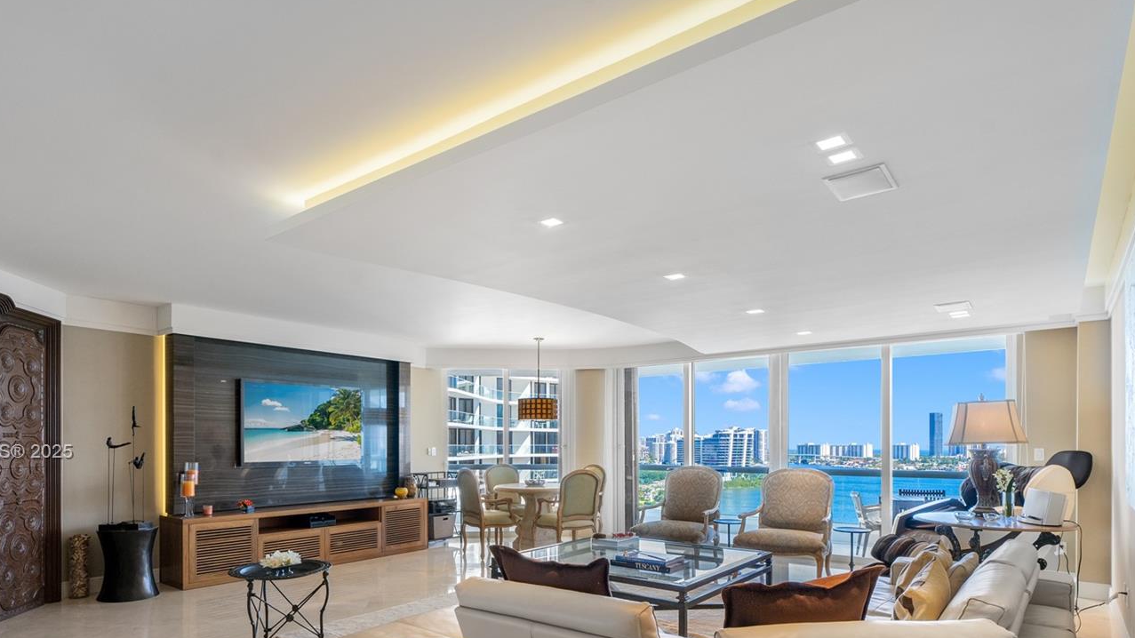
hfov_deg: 83.5
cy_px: 453
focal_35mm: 21
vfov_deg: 52.0
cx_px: 500
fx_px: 632
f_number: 8
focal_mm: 16
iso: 400
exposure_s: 1/25
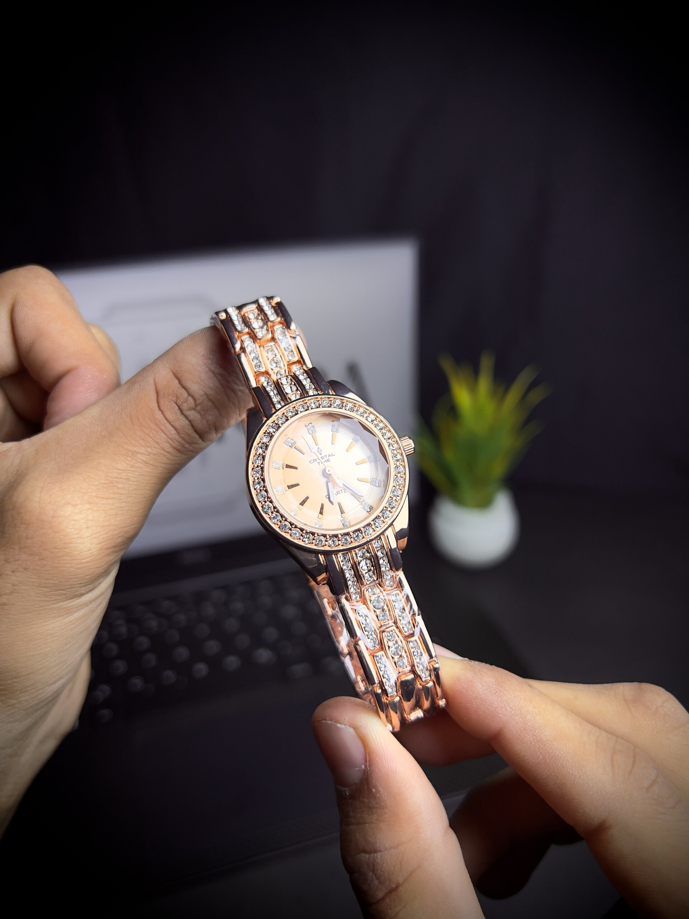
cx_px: 344
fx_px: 690
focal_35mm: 26
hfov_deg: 53.1
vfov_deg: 67.3
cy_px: 460
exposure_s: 1/456
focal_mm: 5.7
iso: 50
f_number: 1.5
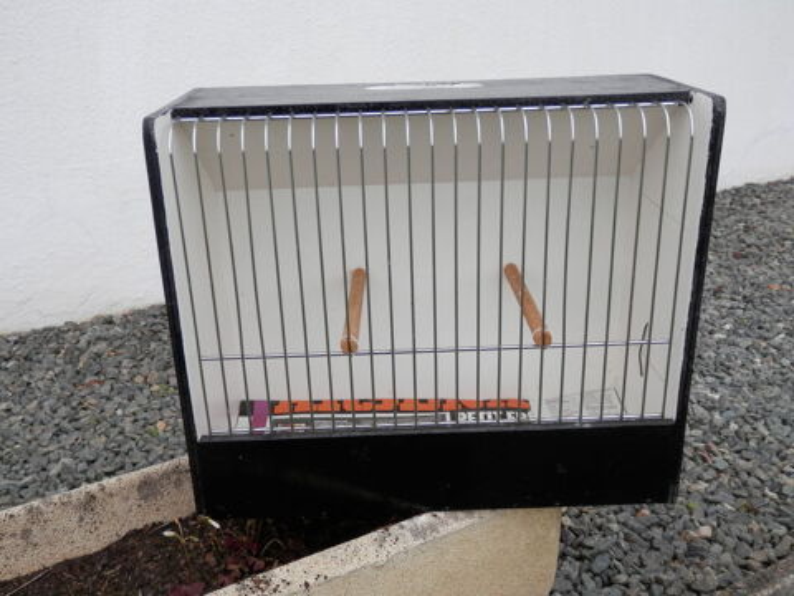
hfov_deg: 55.4
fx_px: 757
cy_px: 298
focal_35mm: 33
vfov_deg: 42.9
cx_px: 397
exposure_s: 1/80
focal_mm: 6
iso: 80
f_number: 3.4
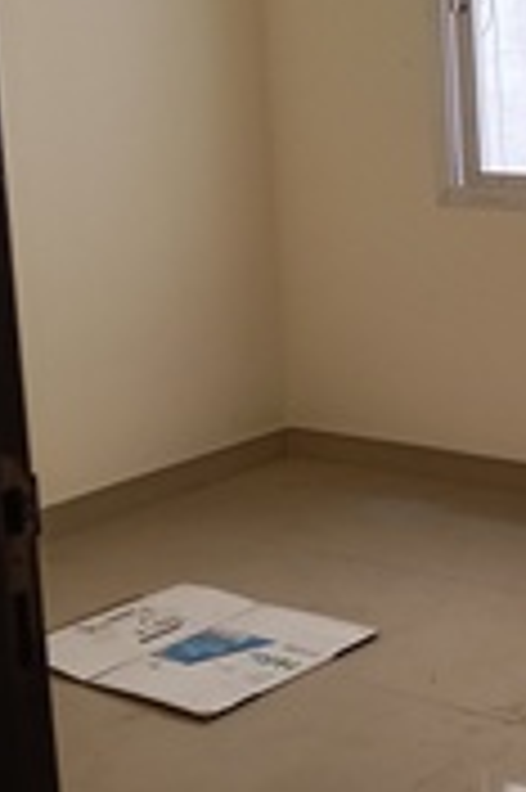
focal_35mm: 73
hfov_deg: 17.7
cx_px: 650
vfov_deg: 27.6
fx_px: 1603
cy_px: 272
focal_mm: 3.98
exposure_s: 1/33.3
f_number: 1.8
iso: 160
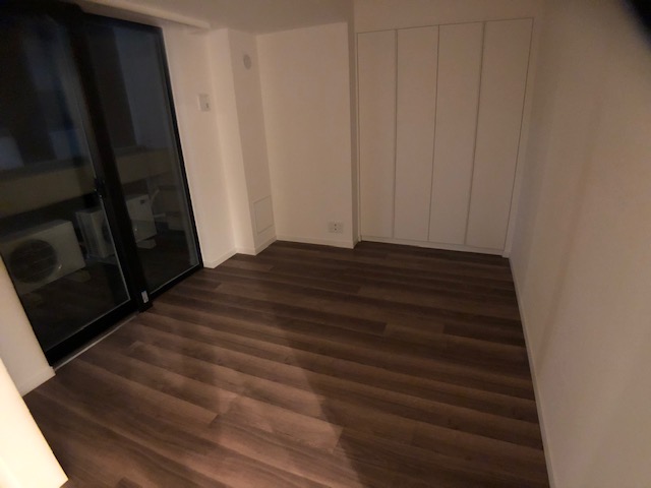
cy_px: 244
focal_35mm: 28
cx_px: 326
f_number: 1.8
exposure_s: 1/4
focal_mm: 3.99
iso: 200
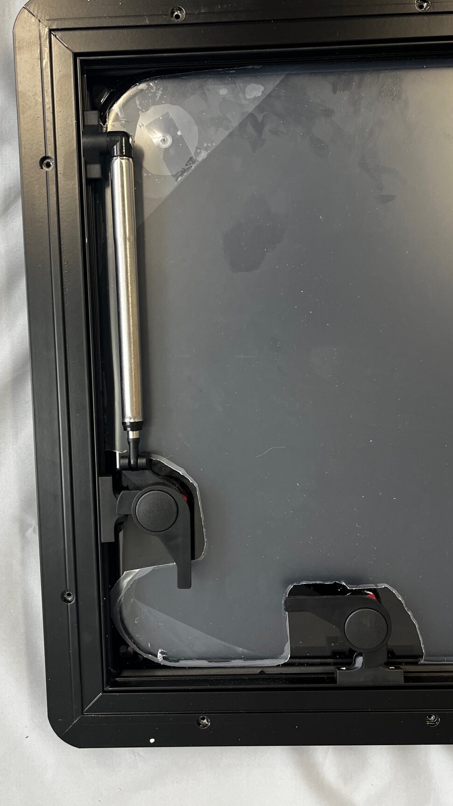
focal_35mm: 33
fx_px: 705
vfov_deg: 59.5
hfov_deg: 35.6
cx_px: 208
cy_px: 386
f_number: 1.6
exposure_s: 1/100
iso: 125
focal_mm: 5.1
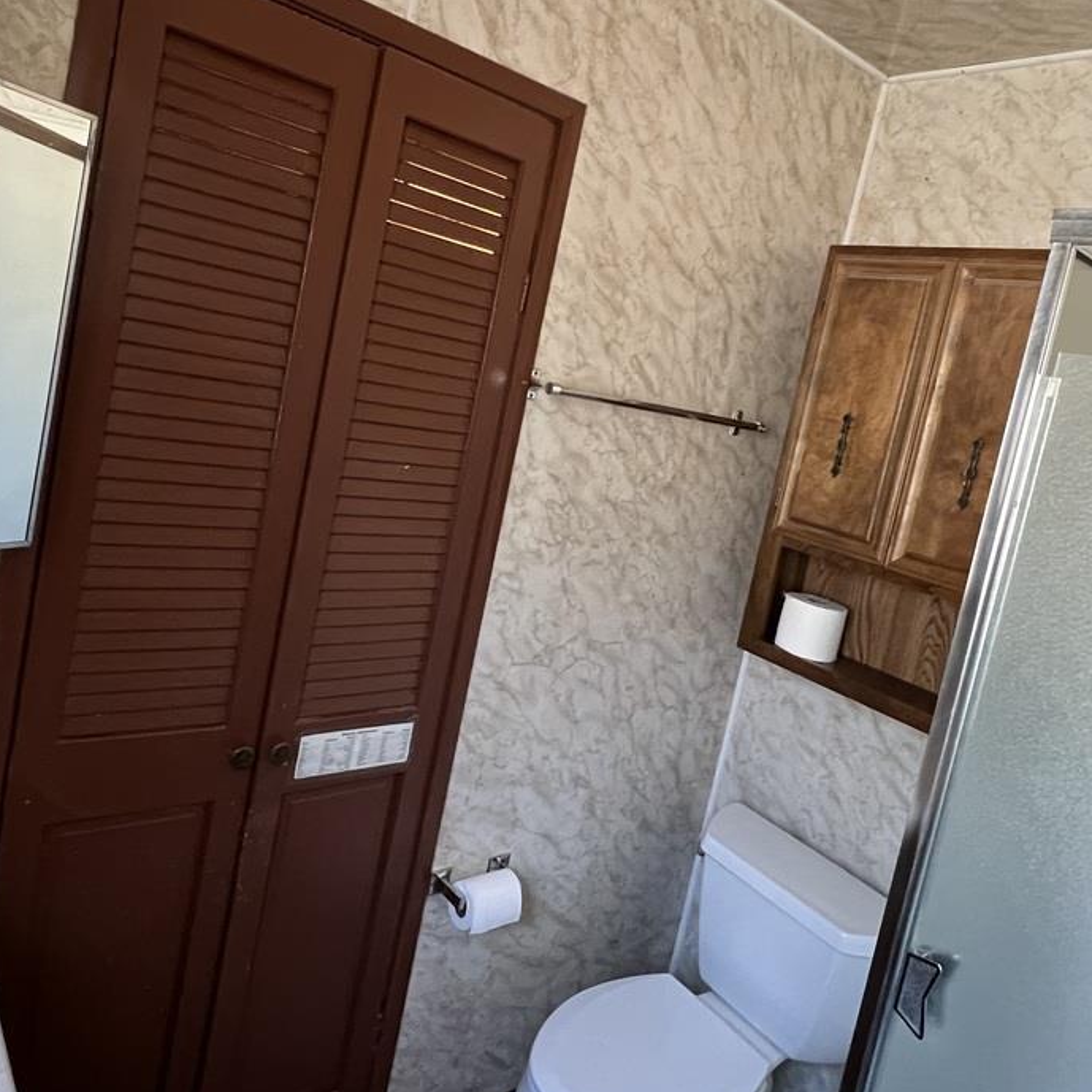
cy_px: 469
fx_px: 857
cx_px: 521
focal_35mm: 24
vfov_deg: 64.7
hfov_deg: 65.0
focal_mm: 1.57
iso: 640
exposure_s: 1/60
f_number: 1.8
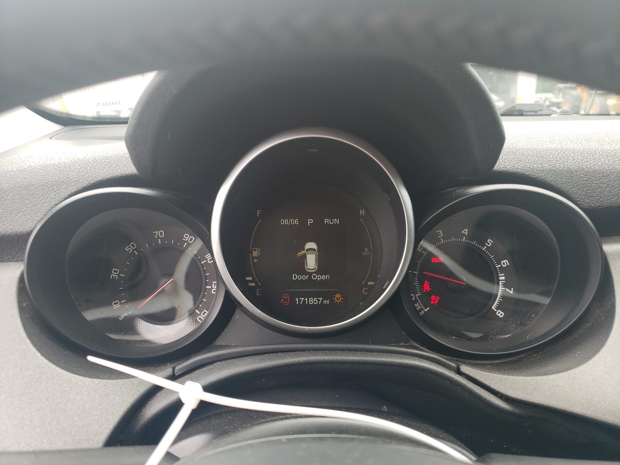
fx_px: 466
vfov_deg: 53.1
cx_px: 310
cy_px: 232
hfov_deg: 67.3
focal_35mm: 26
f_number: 1.5
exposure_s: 1/208
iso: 50
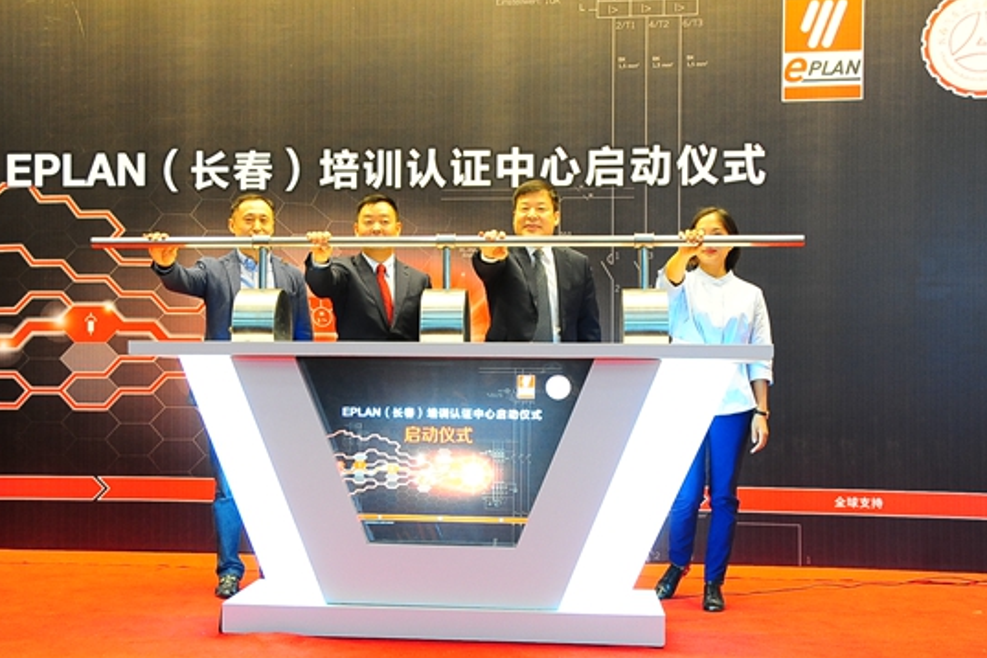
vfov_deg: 29.2
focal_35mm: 46
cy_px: 339
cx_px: 452
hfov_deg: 42.7
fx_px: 1261
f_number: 4
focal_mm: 38
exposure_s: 1/100
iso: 3200
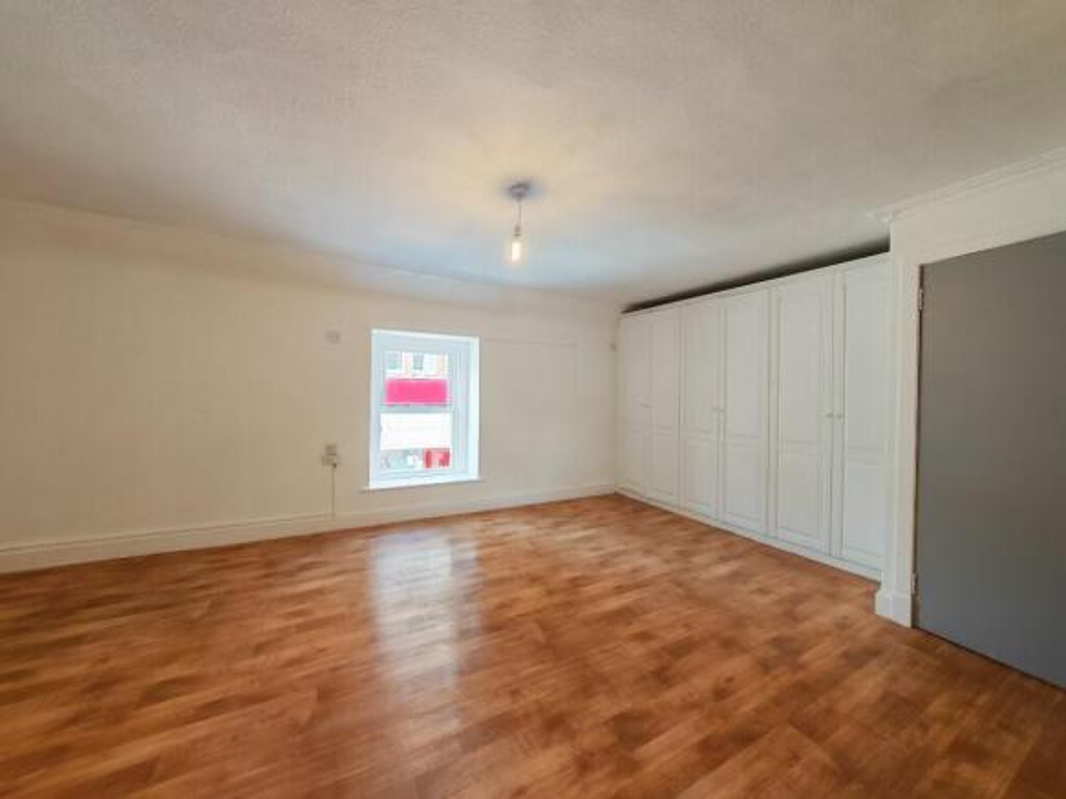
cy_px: 400
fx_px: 369
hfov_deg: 110.5
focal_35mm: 12
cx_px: 533
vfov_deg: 94.5
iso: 250
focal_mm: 1.82
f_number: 2
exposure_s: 1/33
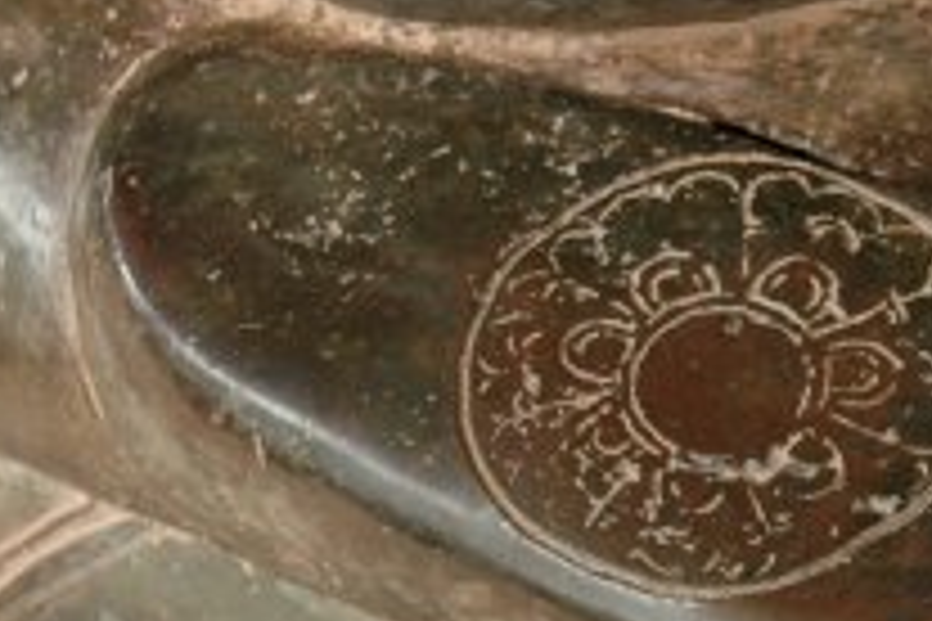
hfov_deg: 14.5
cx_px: 707
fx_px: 3643
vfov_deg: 9.7
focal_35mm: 141
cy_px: 166
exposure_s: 1/60
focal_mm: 27
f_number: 3.8
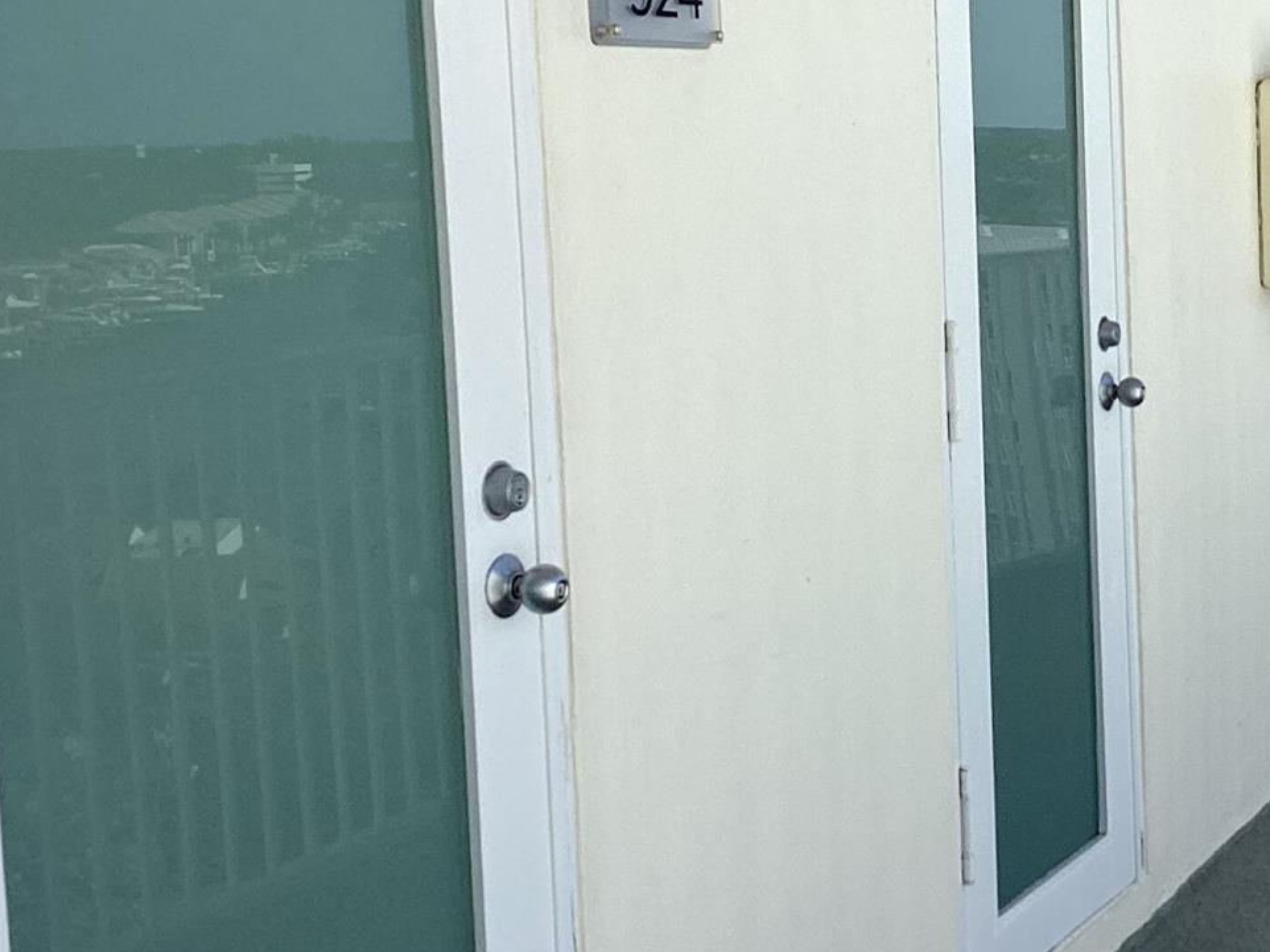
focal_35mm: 66
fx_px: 2421
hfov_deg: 28.4
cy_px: 379
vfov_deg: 22.2
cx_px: 1117
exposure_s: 1/1359
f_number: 2.4
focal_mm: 3.3
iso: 25
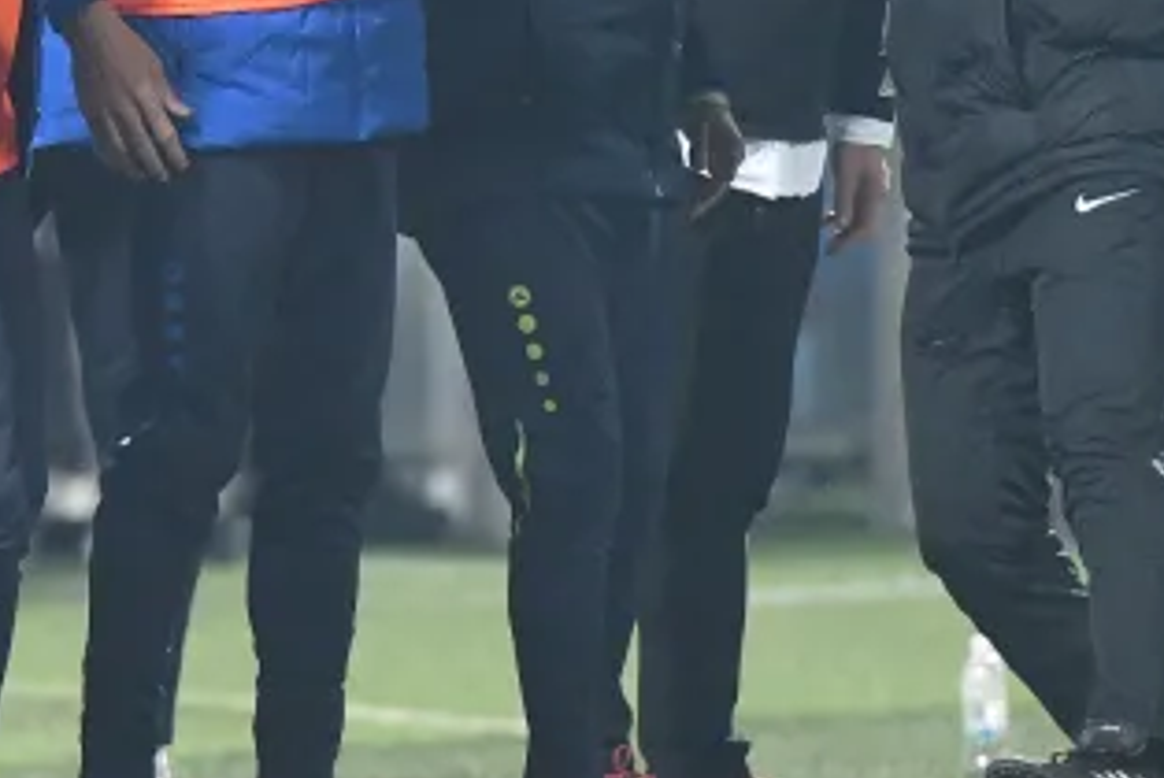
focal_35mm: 726
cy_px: 98
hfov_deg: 2.8
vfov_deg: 1.9
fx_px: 23495
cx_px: 374
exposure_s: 1/800
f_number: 4
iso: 4000
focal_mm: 300
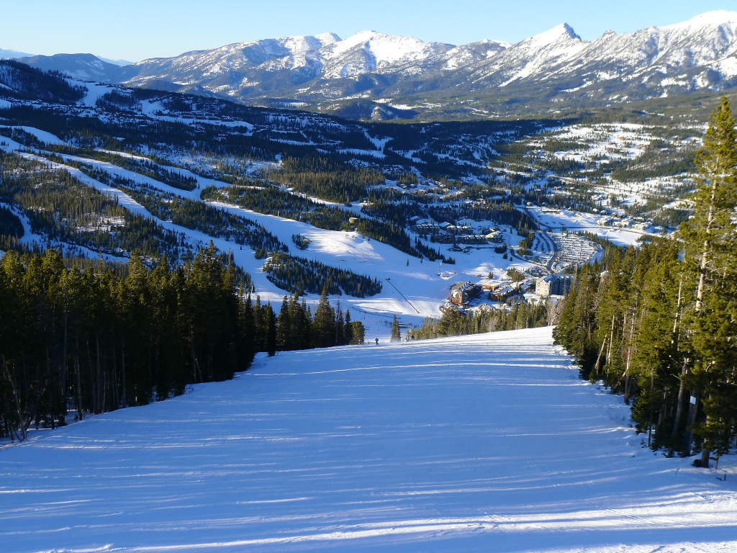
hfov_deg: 43.9
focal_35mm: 43
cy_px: 276
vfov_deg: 33.6
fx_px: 916
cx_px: 368
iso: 80
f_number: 3.5
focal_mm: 9.2
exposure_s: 1/500
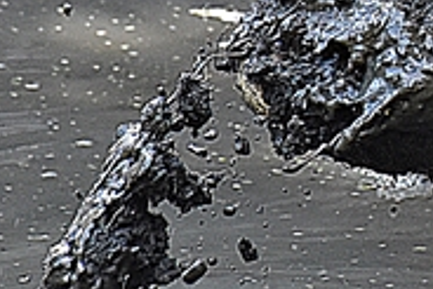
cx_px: 654
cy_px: -177
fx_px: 14047
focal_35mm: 1167
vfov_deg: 1.2
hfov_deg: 1.8
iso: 1000
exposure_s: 1/500
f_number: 5.6
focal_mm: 140
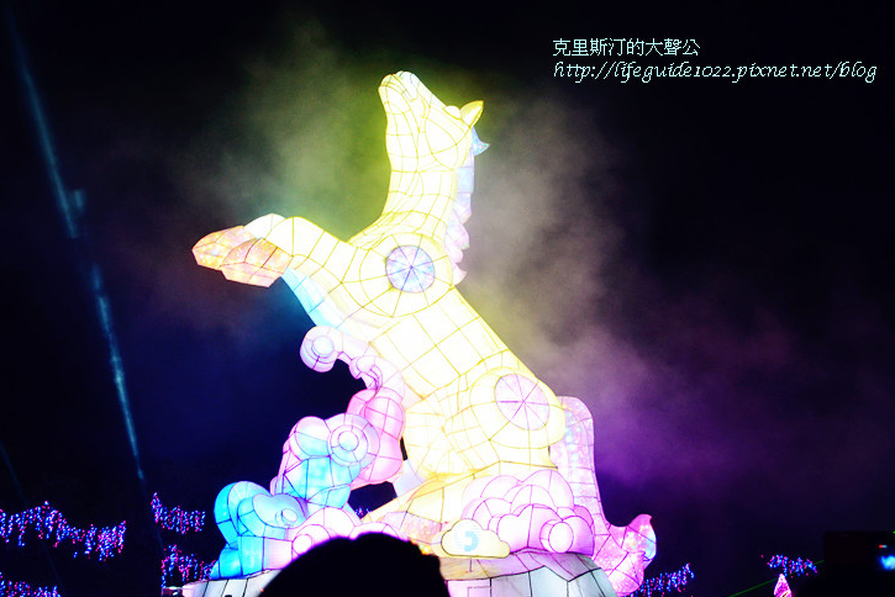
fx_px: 1641
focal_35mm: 66
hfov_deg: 30.5
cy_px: 294
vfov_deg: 20.6
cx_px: 431
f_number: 7.1
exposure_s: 1/15
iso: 800
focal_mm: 40
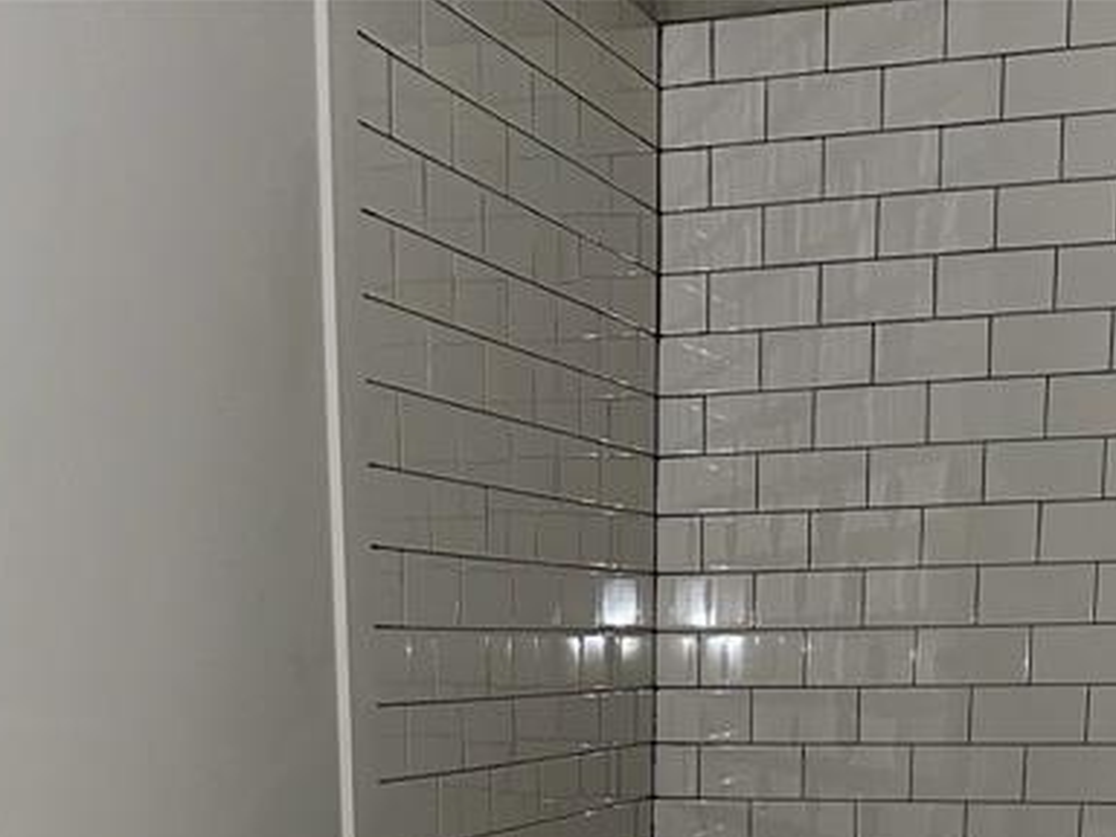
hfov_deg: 30.2
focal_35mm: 64
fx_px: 2063
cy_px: 1113
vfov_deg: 20.7
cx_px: 613
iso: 50
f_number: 1.78
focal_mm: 6.86
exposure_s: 1/5
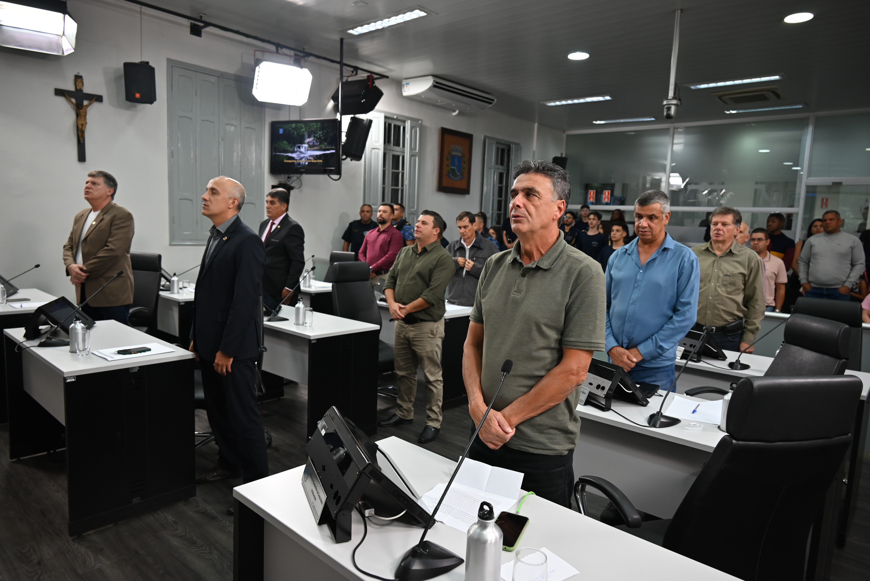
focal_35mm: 24
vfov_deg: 53.2
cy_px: 290
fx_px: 580
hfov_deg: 73.7
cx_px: 435
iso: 450
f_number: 4
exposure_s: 1/125
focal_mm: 24
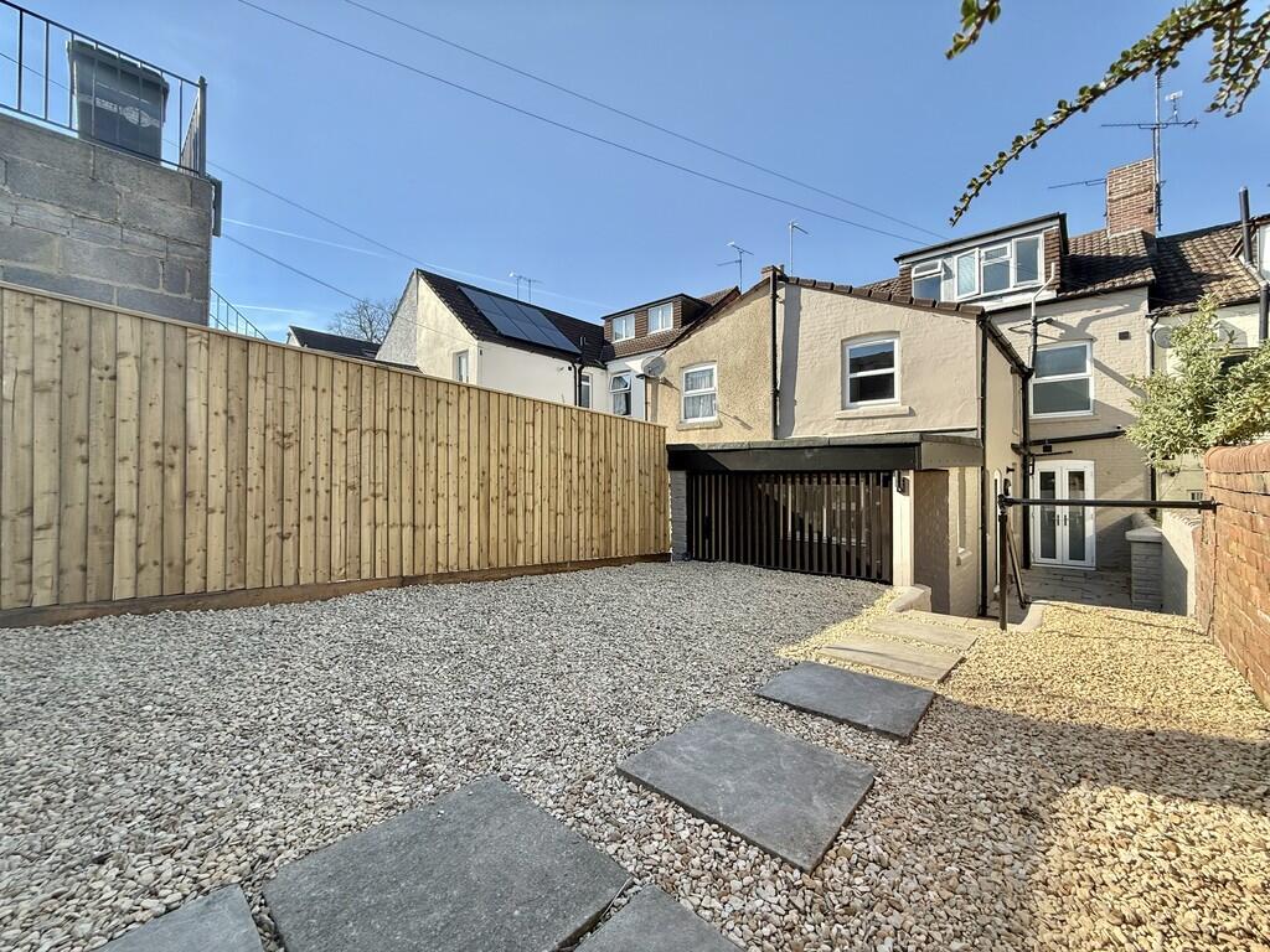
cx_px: 635
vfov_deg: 85.7
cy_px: 476
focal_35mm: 14
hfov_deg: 102.1
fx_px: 514
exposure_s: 1/1050
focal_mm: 2.22
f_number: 2.2
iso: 64
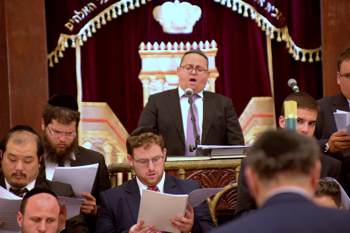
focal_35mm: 202
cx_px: 175
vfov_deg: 6.8
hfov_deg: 10.2
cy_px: 116
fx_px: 1964
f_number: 2.8
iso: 1600
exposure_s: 1/50
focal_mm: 135
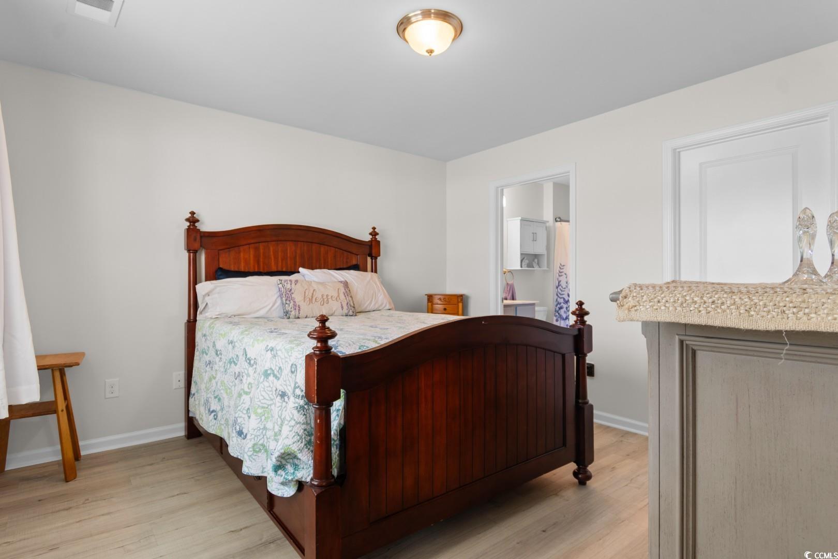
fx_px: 442
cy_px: 280
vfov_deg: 64.6
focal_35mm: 19
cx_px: 419
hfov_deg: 86.9
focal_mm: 13
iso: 100
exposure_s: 1.3
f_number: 4.8
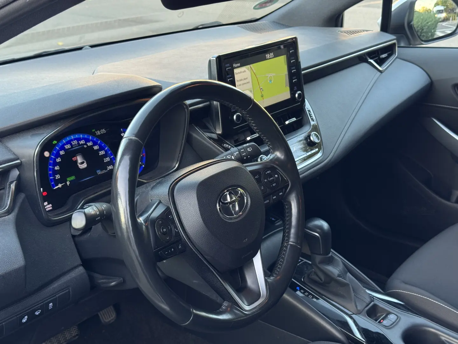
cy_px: 172
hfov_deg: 39.7
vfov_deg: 30.3
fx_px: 635
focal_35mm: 48
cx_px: 229
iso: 100
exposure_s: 1/60
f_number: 1.78
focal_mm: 6.76
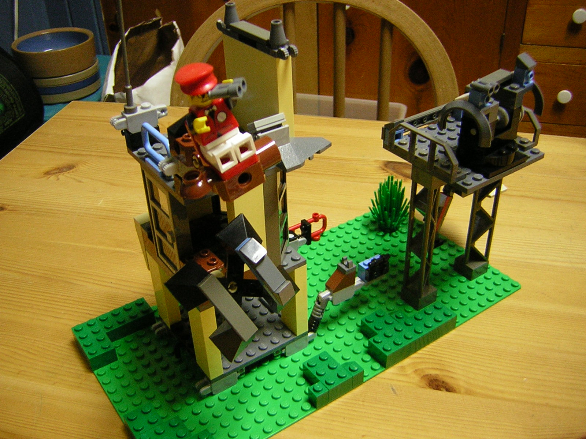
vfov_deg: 39.7
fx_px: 609
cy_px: 220
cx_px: 293
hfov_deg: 51.4
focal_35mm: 36
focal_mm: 4.7
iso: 108
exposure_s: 1/5.6
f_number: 2.6
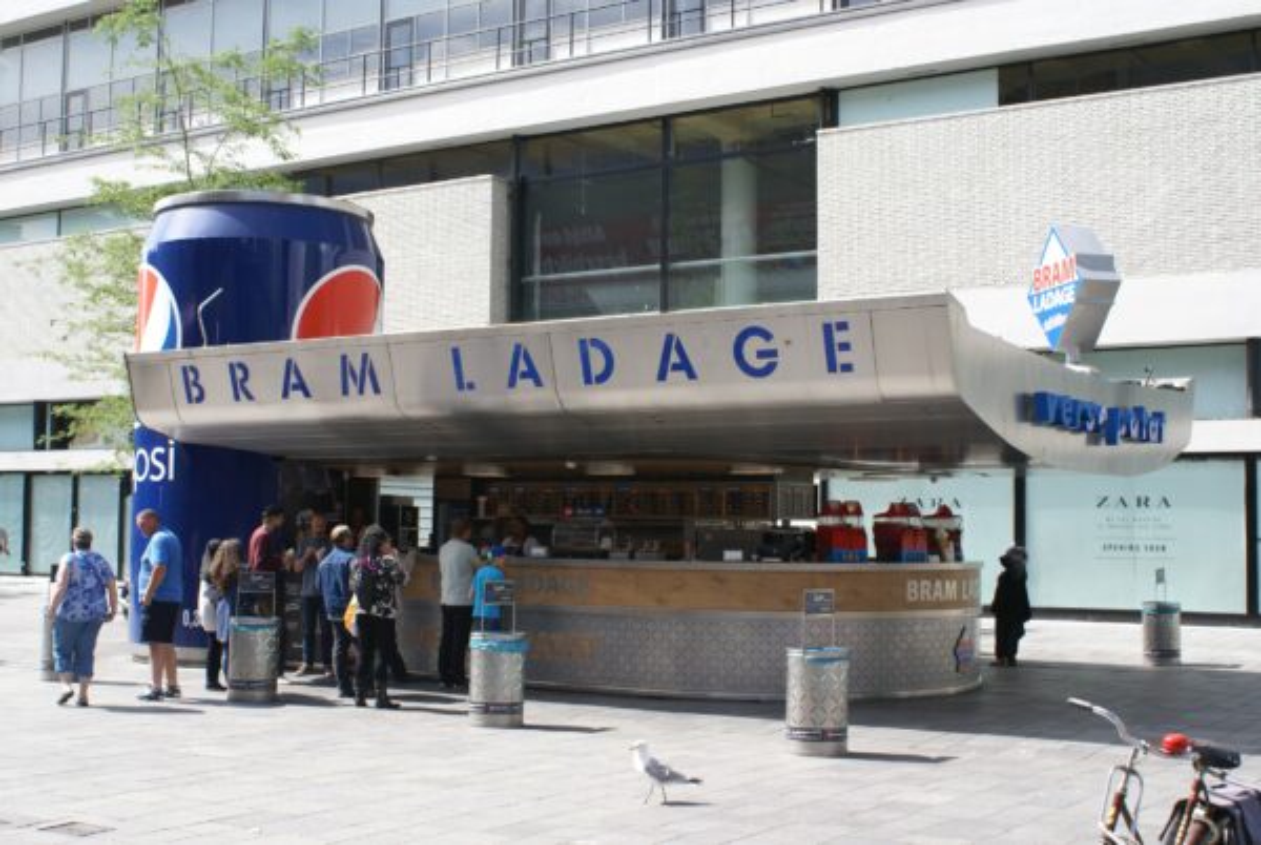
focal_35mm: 42
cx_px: 630
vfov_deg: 32.0
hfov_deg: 46.3
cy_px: 422
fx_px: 1473
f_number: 8
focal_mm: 28
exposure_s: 1/100
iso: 100
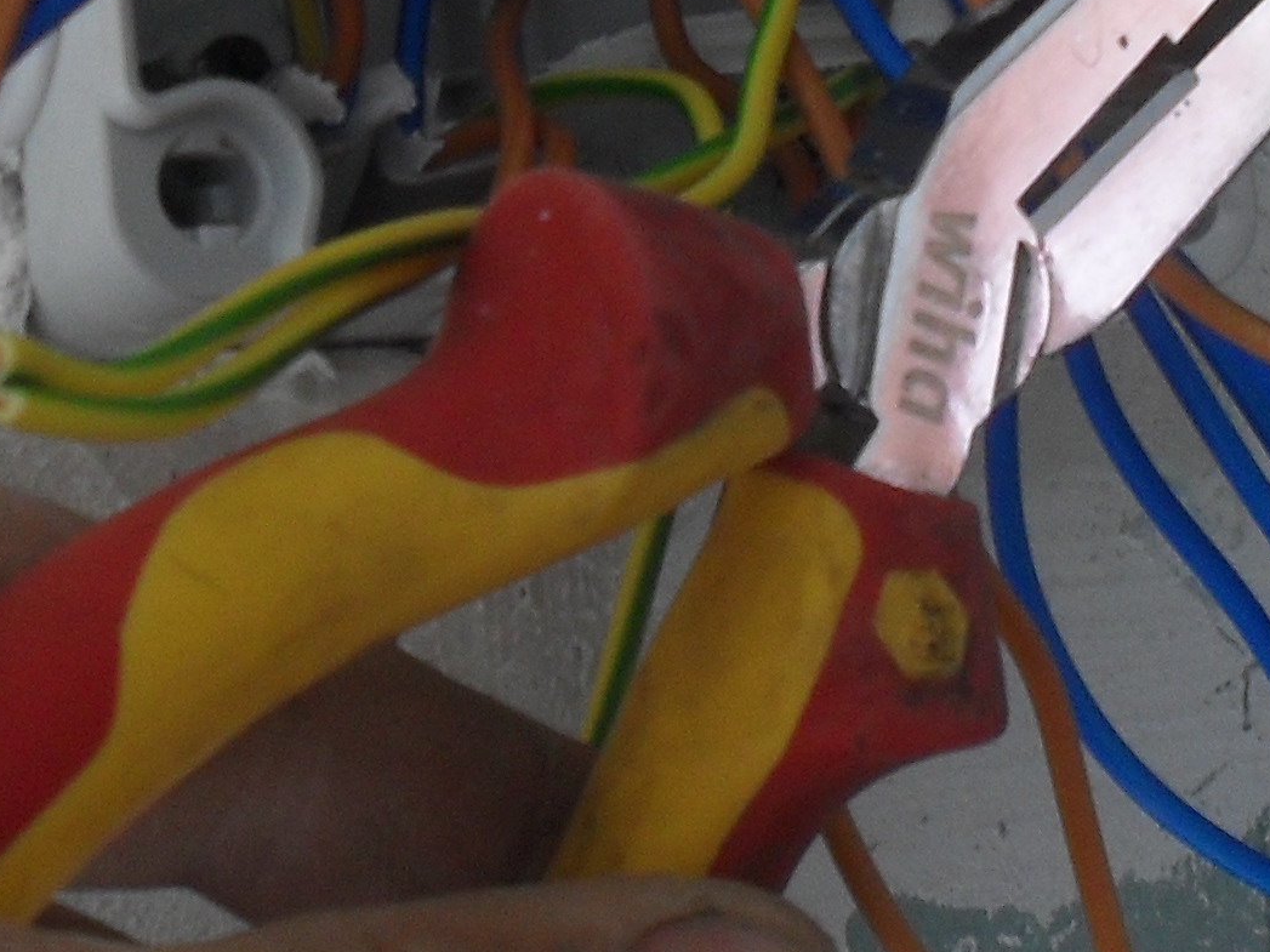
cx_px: 606
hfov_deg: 16.2
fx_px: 4475
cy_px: 176
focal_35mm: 122
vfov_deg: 12.1
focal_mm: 6.3
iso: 100
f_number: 3.2
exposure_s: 1/45
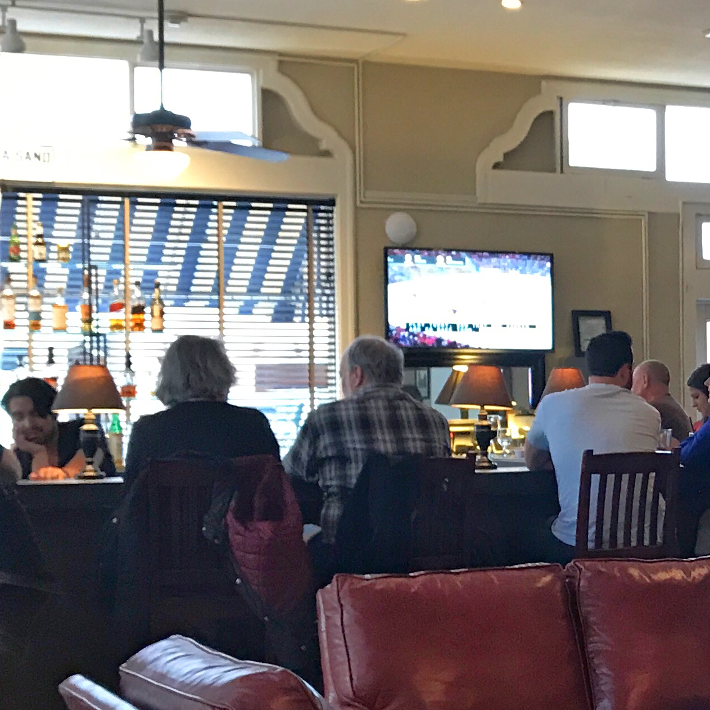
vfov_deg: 21.9
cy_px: 437
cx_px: 749
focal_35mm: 79
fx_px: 1833
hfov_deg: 21.0
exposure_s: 1/15
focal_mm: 3.99
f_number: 1.8
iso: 64
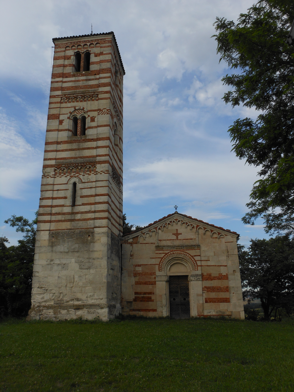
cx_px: 147
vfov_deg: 63.4
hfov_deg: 49.7
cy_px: 196
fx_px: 317
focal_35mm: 28
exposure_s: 1/640
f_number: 3.7
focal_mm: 5
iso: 80
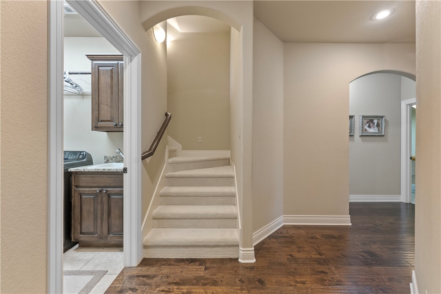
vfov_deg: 81.2
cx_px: 220
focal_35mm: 14
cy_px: 147
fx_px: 172
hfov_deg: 104.2
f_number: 8
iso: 500
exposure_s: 1/1.25
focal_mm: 14
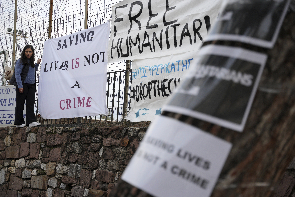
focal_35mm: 60
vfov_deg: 22.5
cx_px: 148
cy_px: 98
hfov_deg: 33.2
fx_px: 495
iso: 400
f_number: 2.8
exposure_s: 1/1000
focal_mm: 60.4
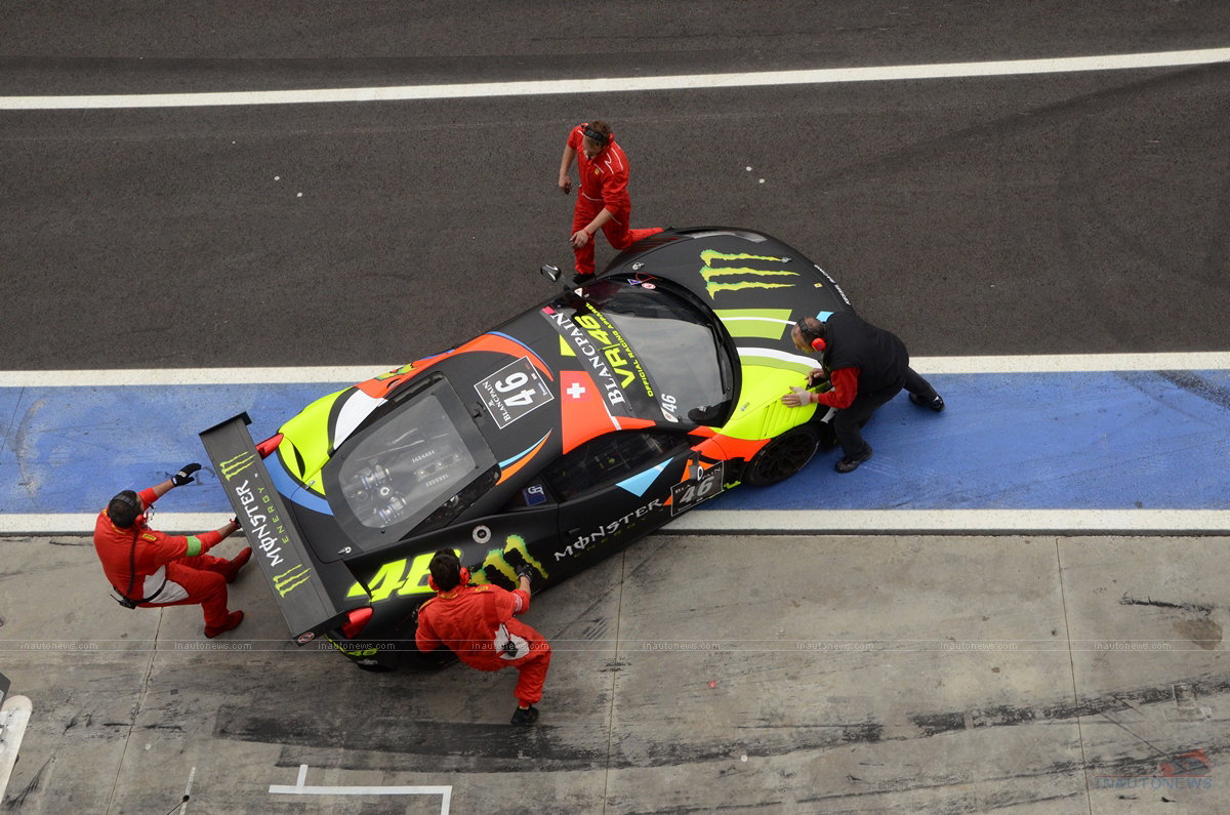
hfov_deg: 49.6
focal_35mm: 39
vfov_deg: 34.1
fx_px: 1330
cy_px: 408
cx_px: 615
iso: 1000
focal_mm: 26
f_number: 8
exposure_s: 1/1000
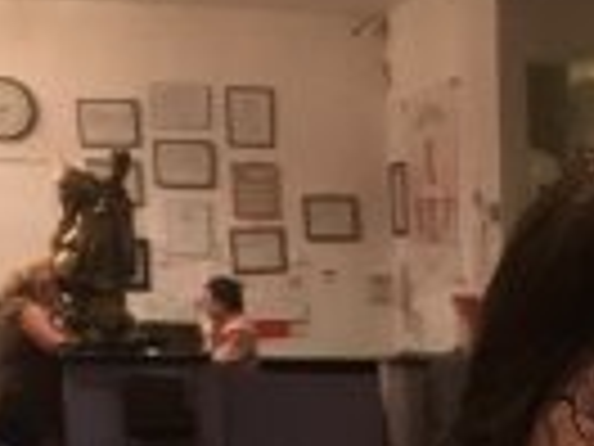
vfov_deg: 10.9
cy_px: 743
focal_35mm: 129
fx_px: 2214
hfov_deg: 14.4
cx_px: 837
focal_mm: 4.15
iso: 200
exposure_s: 1/24
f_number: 2.2
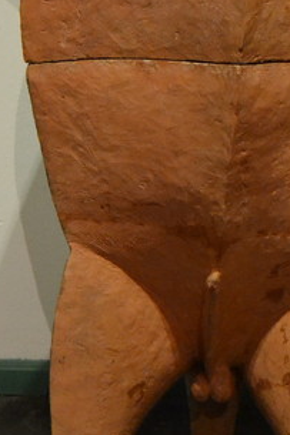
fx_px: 1258
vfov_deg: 19.1
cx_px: 257
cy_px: -3
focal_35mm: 104
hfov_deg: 13.0
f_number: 3.5
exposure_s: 1/60
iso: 2500
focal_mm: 22
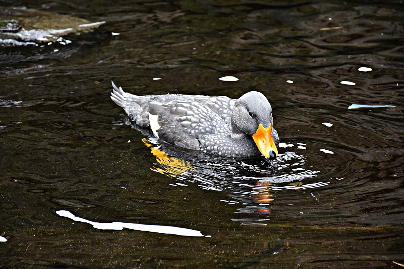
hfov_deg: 11.8
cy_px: 134
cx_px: 202
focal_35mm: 174
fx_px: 1953
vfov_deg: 7.9
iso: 1000
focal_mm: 116
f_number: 5.6
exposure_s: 1/125
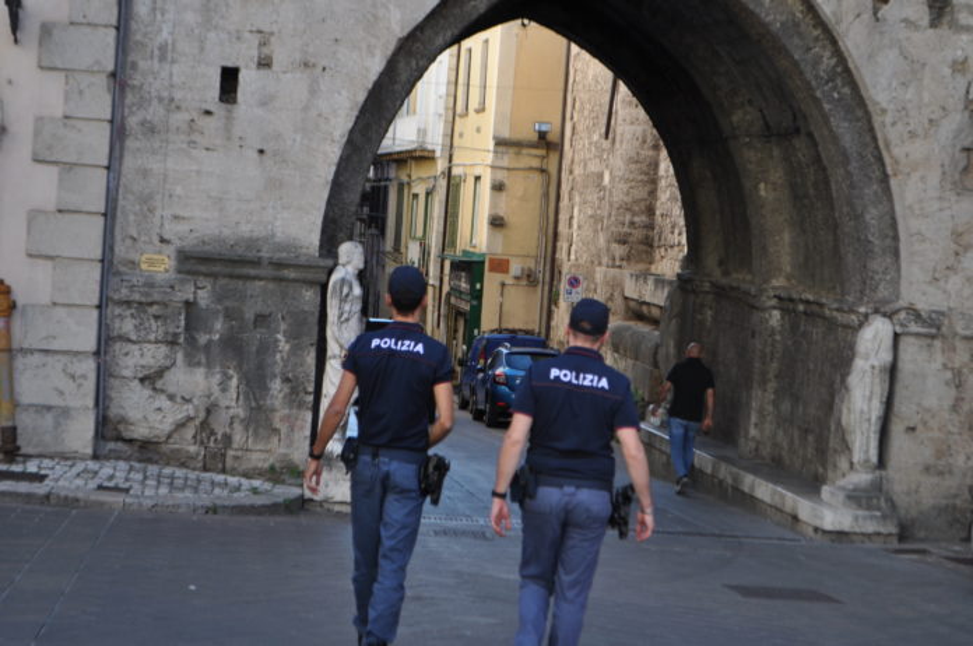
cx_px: 486
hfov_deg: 26.0
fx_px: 2105
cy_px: 323
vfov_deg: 17.4
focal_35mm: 78
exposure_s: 1/160
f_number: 6.3
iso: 200
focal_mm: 52
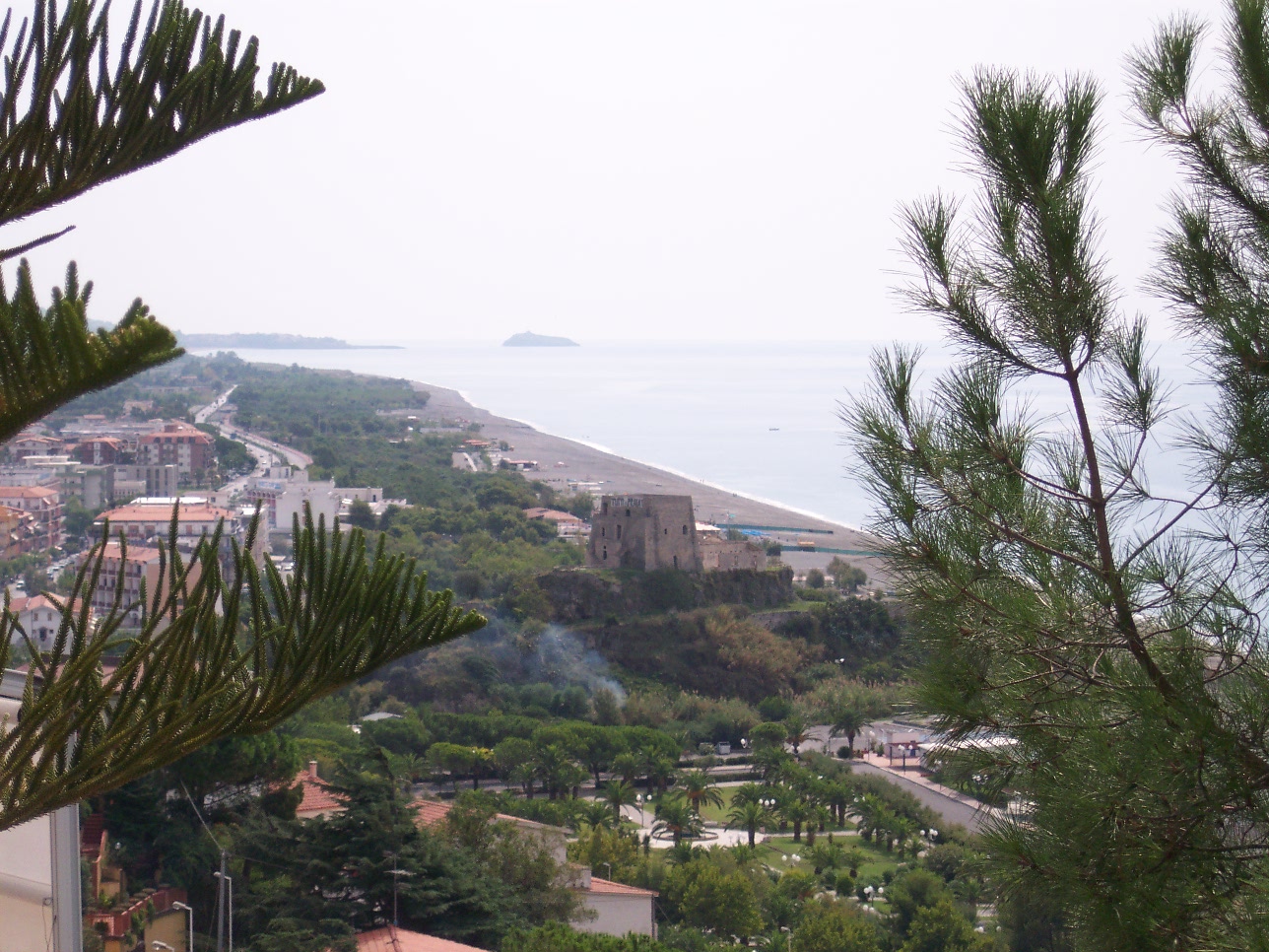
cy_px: 476
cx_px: 634
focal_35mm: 114
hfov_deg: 17.3
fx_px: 4179
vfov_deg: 13.0
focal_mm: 24
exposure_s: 1/700
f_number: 4.8
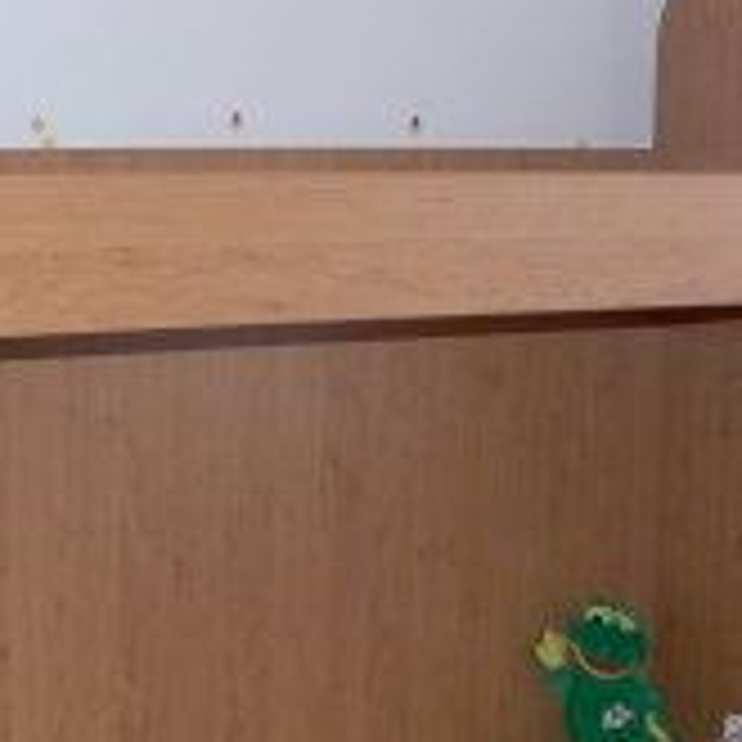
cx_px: 288
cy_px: 596
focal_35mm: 103
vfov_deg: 16.8
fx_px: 2498
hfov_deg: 16.9
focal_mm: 7.4
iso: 100
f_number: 2.8
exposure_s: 1/30
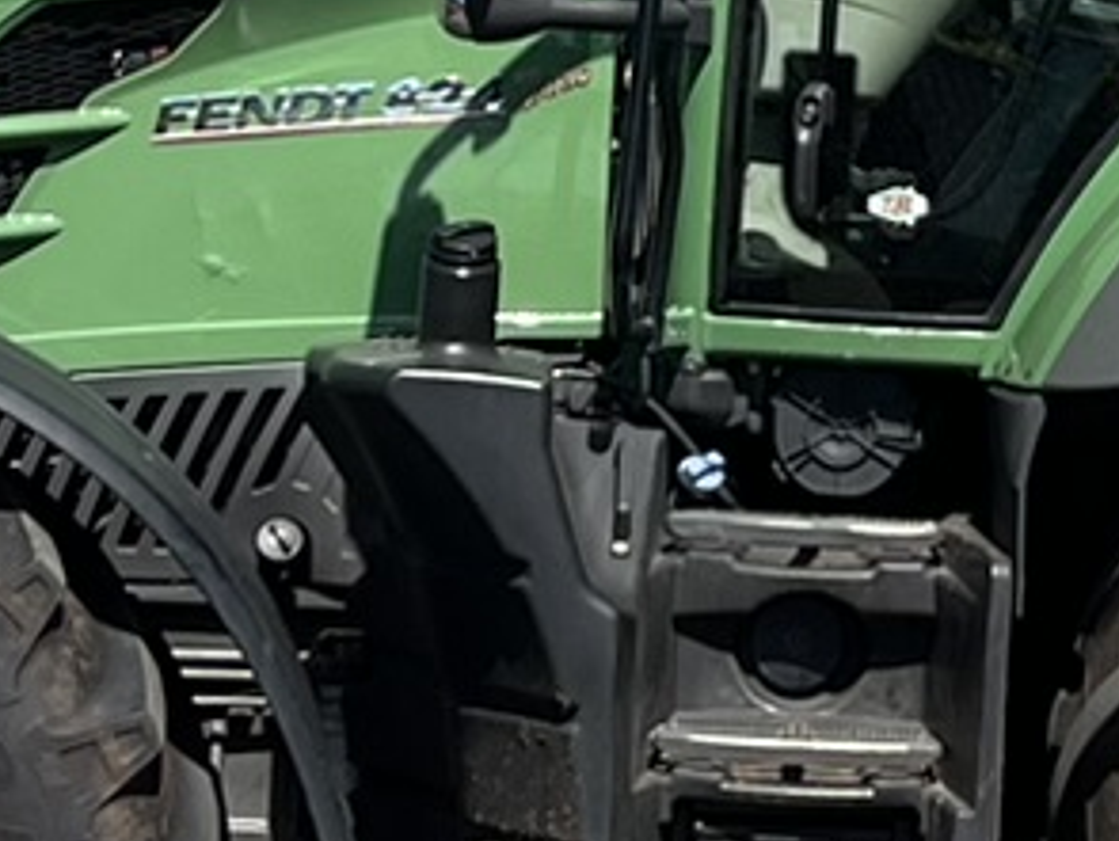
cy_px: -167
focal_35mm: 181
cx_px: 1043
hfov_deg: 10.8
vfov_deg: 8.1
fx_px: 5856
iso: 50
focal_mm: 5.7
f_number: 1.5
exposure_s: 1/3165
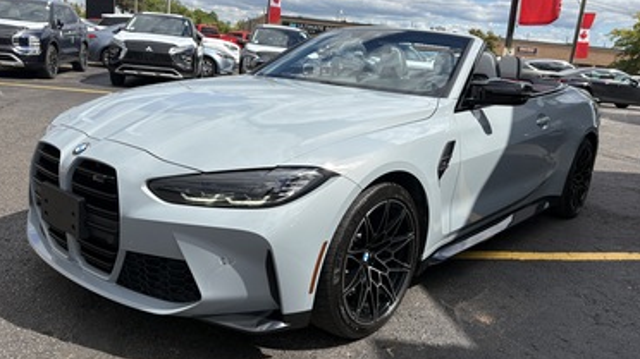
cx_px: 322
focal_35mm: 32
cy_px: 167
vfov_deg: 36.6
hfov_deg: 61.0
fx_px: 543
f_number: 1.6
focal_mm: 5.96
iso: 50
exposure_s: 1/4608
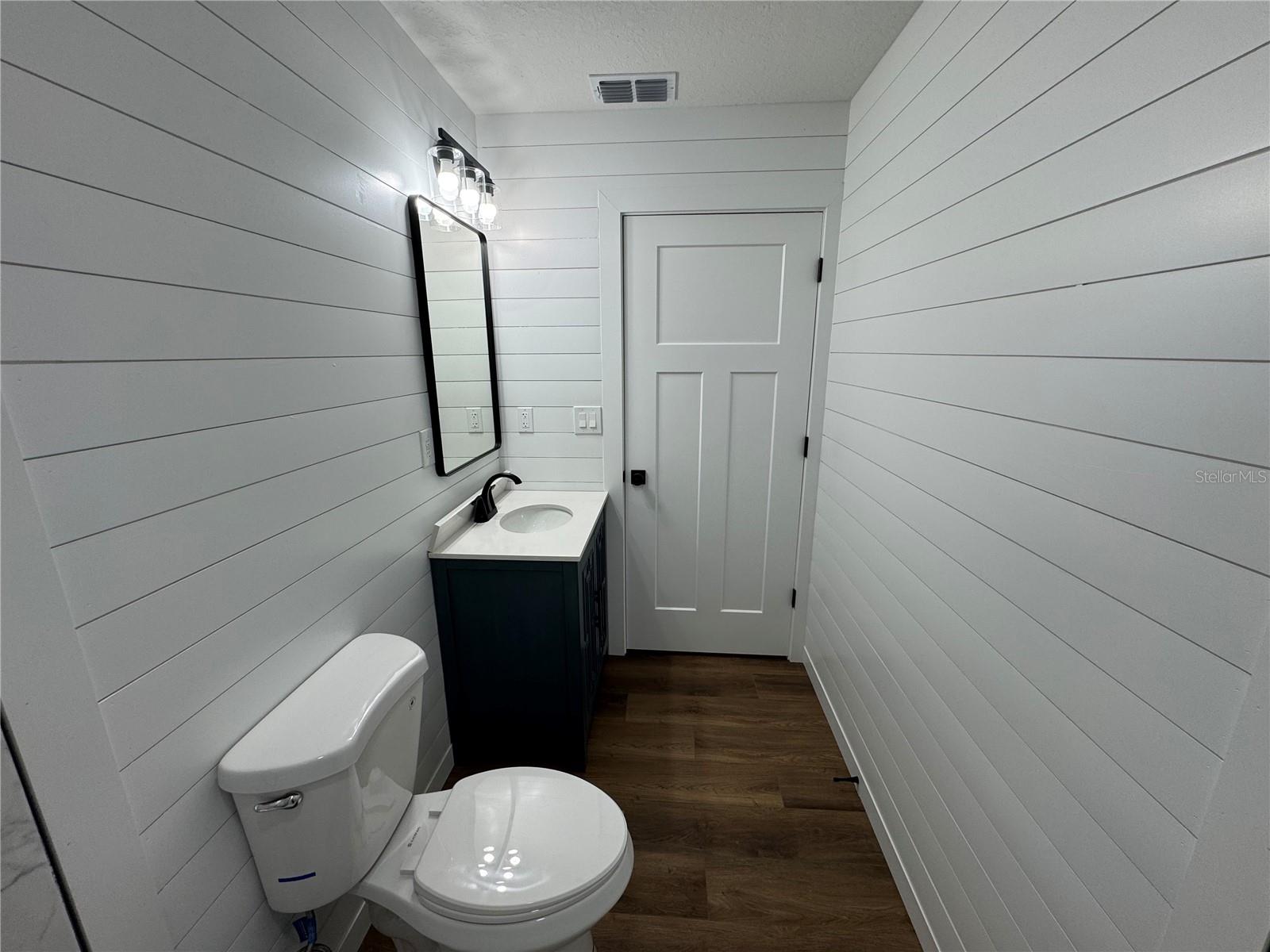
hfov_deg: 102.1
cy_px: 476
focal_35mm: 14
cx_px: 635
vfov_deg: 85.7
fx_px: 514
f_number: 2.2
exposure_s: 1/120
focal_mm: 2.22
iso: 64
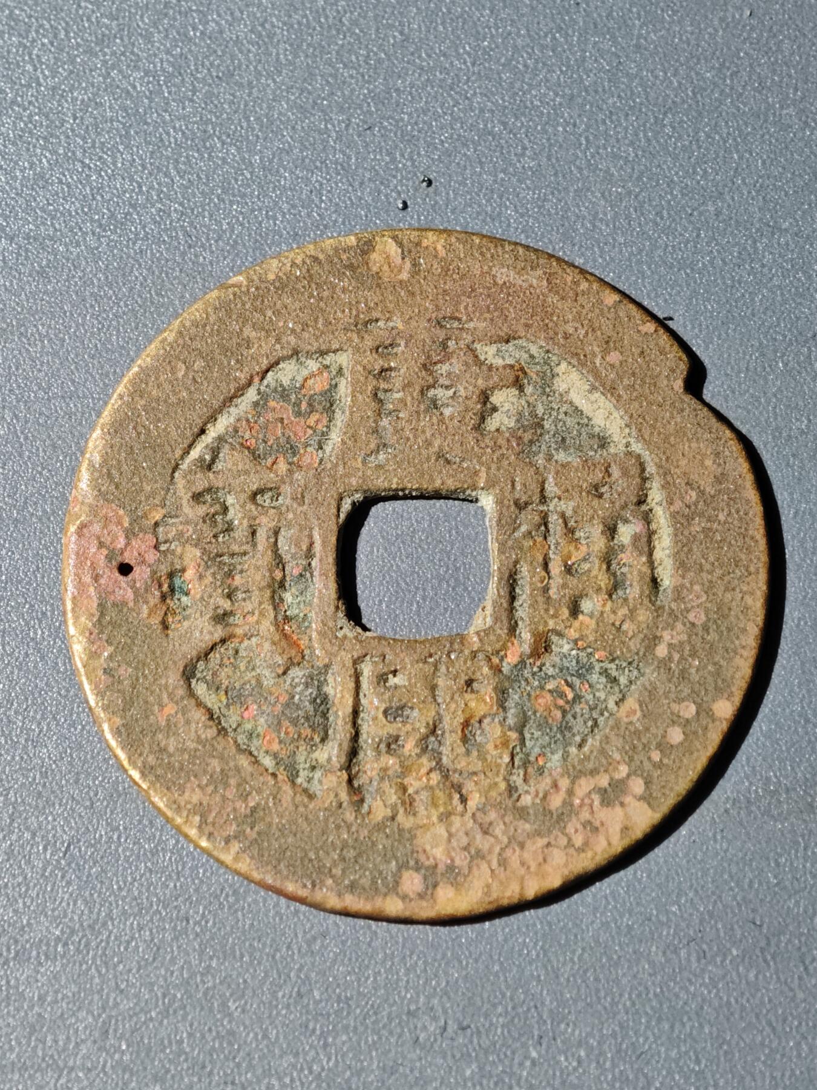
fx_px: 3210
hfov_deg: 14.5
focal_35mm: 102
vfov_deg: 19.3
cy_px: 545
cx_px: 408
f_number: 2
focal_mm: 9
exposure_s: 1/100
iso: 250
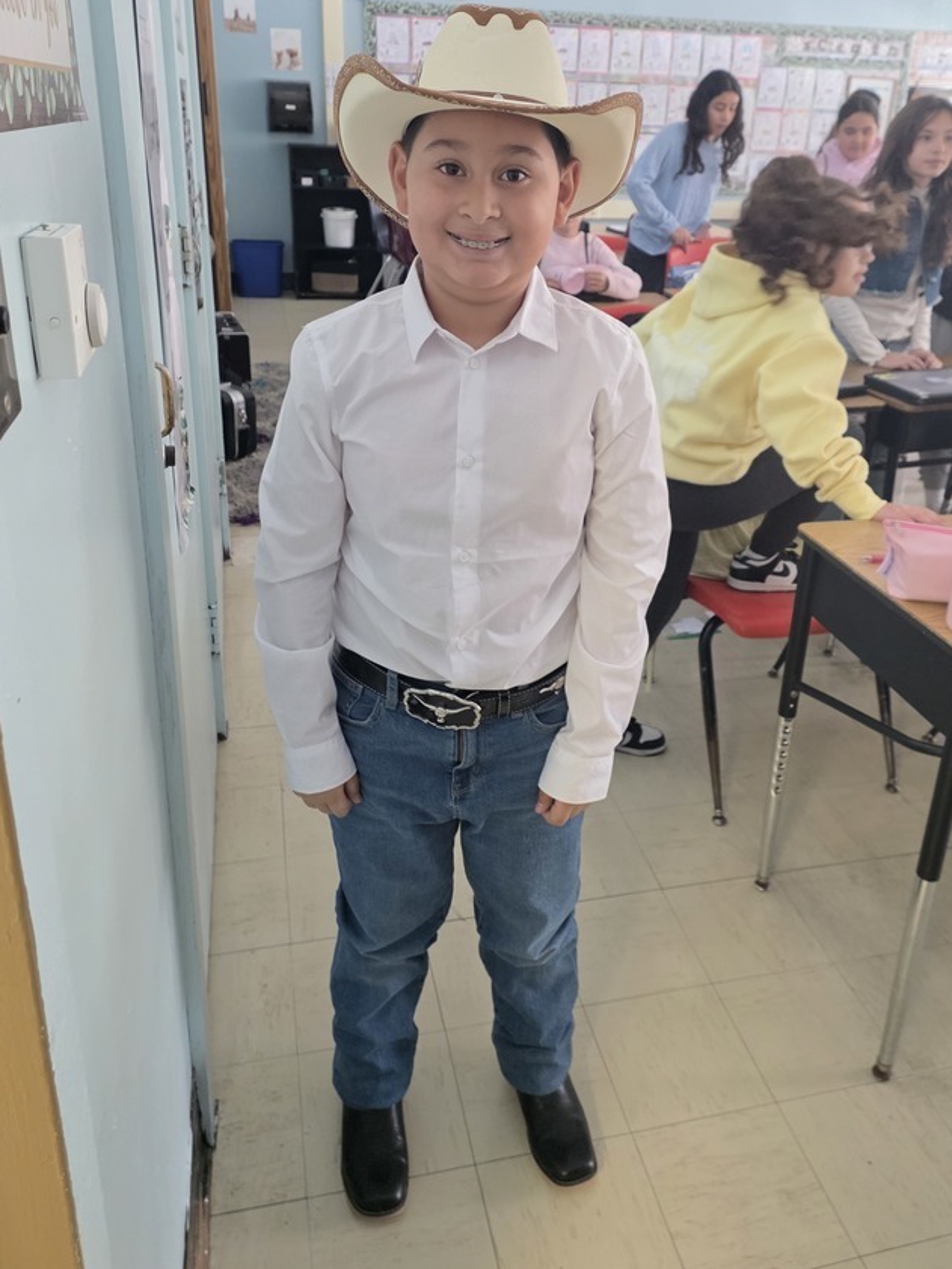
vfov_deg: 62.9
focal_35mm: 28
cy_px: 515
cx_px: 511
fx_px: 1026
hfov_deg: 49.7
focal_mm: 6.25
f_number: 1.7
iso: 800
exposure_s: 1/120
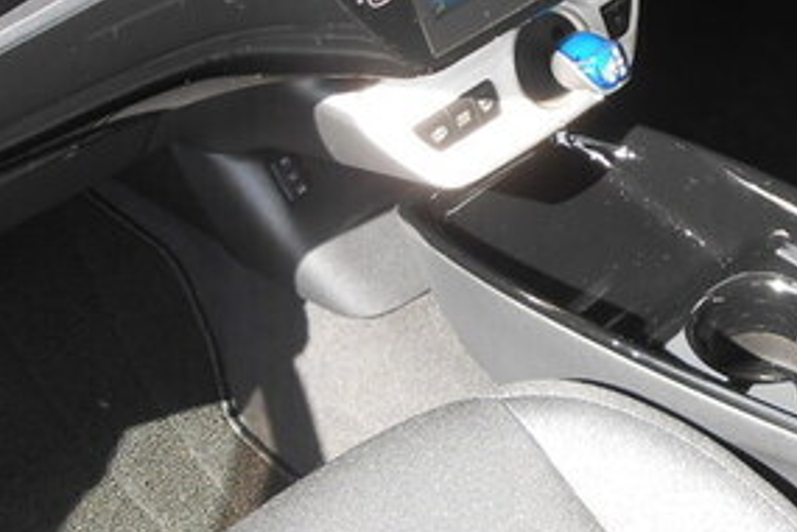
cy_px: 168
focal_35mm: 76
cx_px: 582
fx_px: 1682
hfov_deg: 26.4
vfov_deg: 17.9
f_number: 3.5
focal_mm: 4.6
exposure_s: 1/50
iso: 80
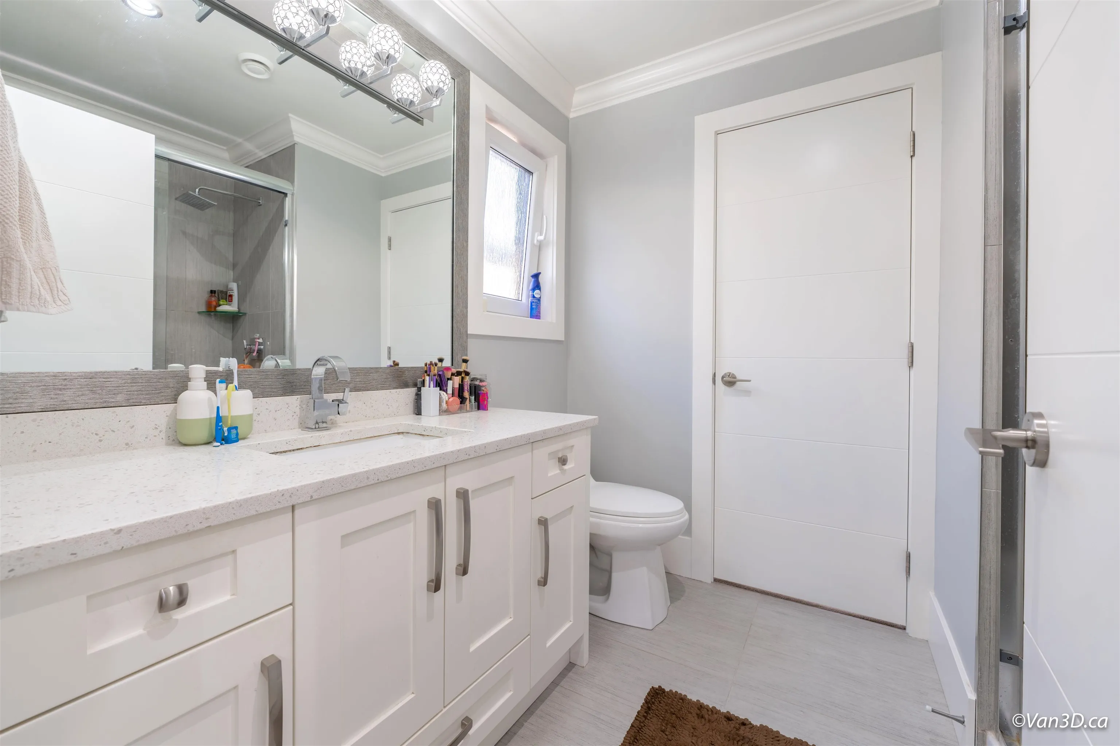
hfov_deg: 101.9
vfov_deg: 78.8
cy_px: 373
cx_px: 560
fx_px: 454
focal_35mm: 15
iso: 100
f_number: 6.3
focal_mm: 14.6
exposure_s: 1/50
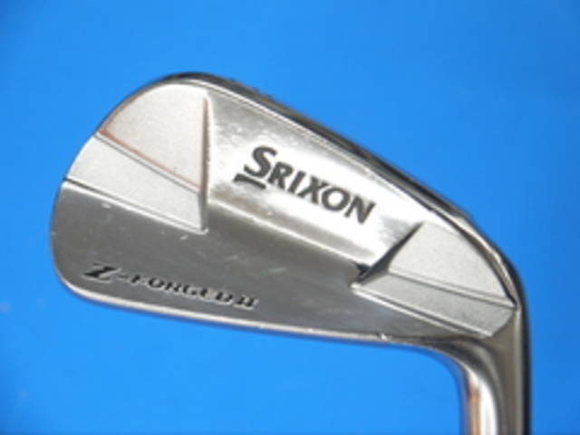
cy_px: 218
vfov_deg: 17.6
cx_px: 290
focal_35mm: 84
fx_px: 1407
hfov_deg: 23.3
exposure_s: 1/80
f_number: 5.6
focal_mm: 42
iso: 500
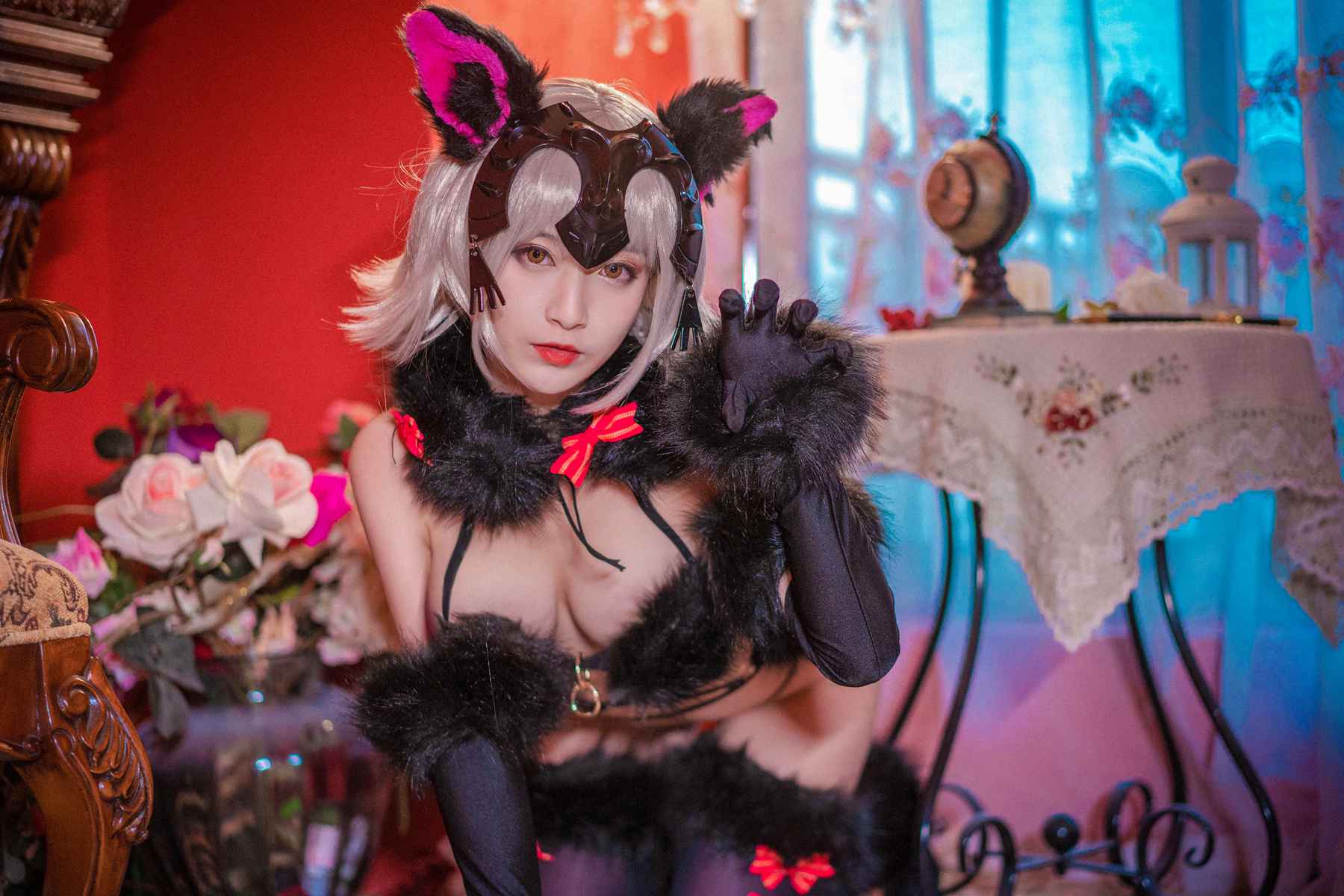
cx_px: 672
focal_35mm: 55
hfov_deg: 36.2
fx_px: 2053
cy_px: 448
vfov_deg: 24.6
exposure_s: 1/125
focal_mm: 55
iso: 1600
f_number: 1.8
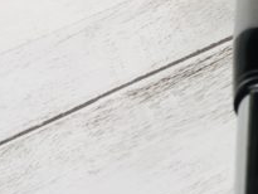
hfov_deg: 20.6
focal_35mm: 89
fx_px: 664
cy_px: -96
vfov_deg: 15.4
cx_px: 305
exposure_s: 1/50
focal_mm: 4.15
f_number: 2.2
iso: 25
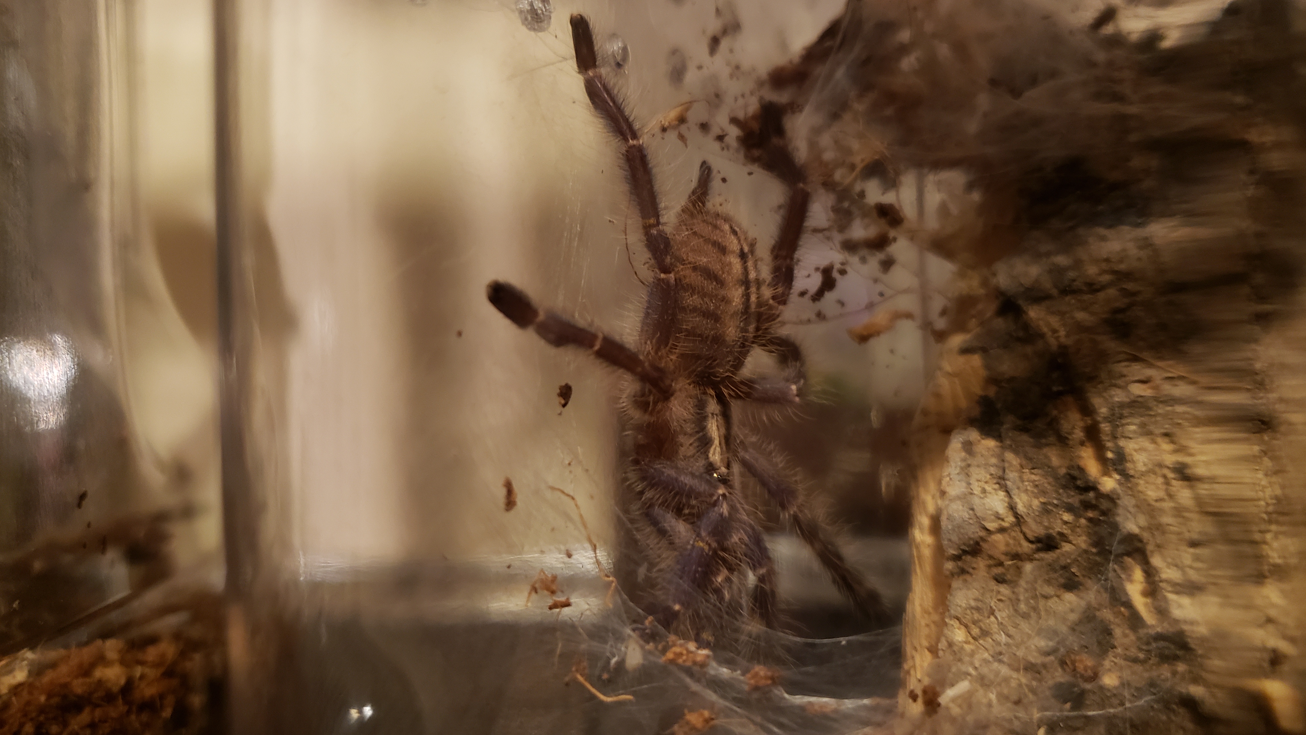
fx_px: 1004
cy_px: 344
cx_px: 648
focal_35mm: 29
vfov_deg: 40.2
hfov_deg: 66.1
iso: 250
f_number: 1.5
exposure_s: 1/10
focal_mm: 4.3
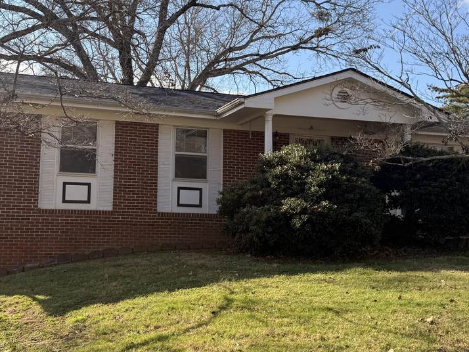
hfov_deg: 43.6
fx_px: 583
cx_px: 185
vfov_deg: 33.6
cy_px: 171
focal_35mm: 43
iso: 100
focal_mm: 6.76
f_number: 1.78
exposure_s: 1/3584
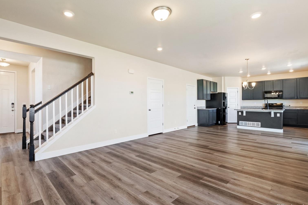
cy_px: 102
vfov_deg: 67.4
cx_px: 147
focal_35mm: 18
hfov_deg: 89.9
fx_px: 154
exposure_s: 1/1.67
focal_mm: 17
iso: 100
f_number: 9
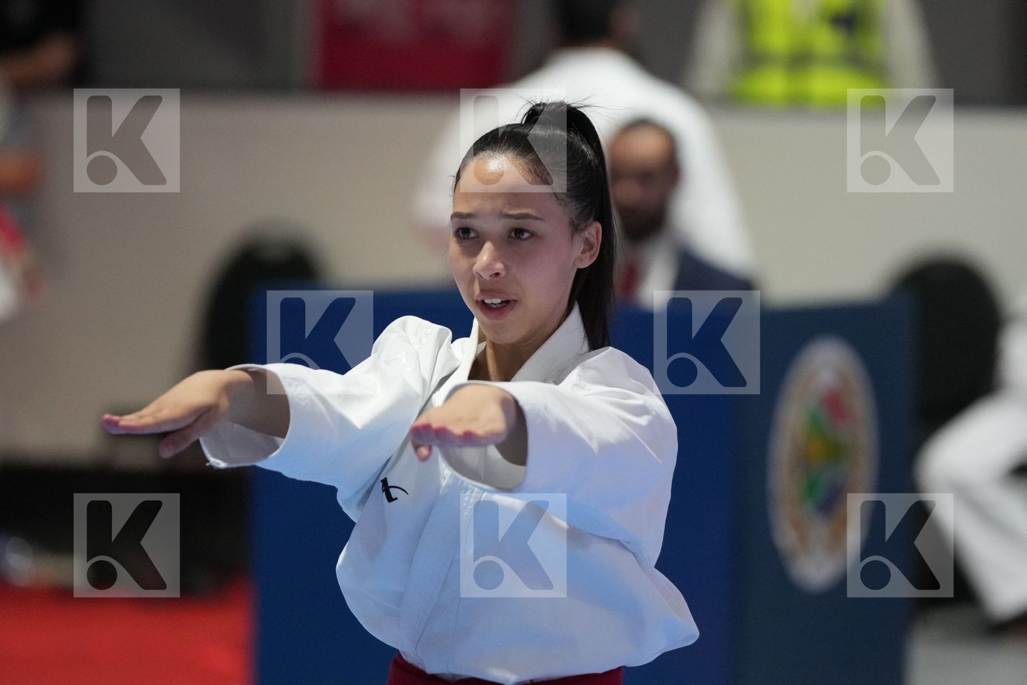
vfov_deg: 4.6
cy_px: 342
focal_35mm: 300
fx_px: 8558
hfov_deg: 6.9
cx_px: 514
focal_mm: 200
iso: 5000
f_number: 2.8
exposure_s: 1/500
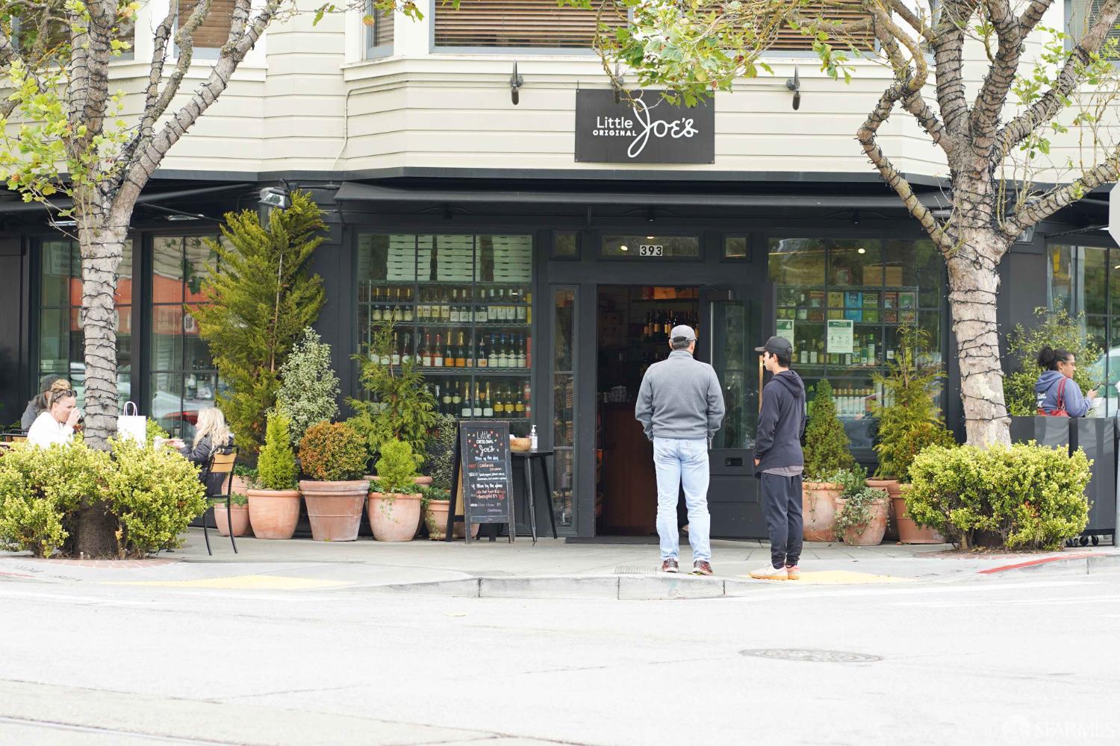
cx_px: 560
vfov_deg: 10.8
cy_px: 373
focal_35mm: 127
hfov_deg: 16.1
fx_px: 3951
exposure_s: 1/400
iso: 160
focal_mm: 85
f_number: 3.5
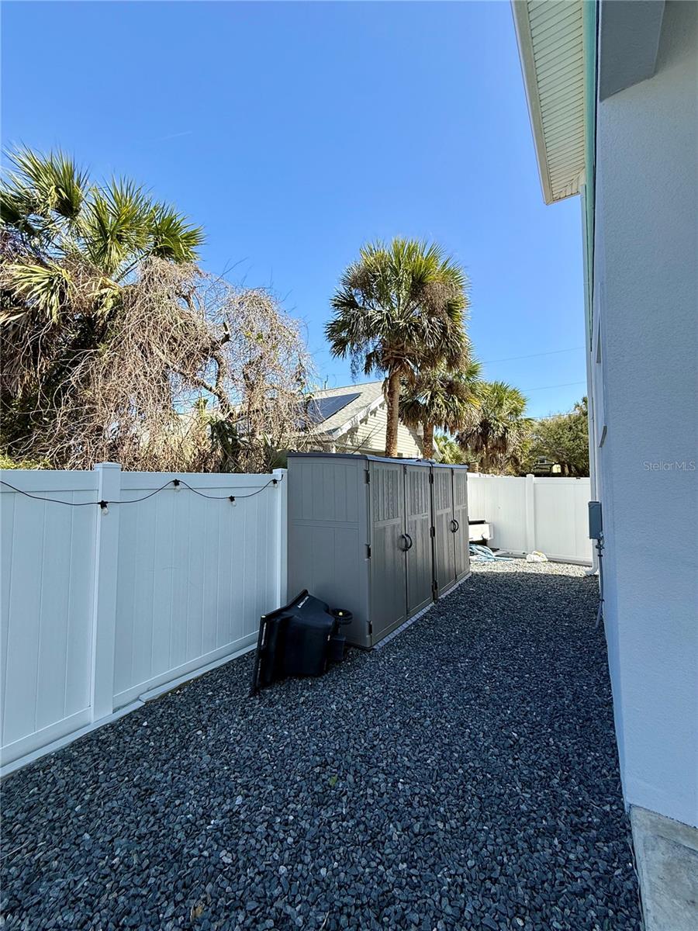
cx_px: 349
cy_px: 466
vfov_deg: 102.1
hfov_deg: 85.7
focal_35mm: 14
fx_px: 376
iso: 50
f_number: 2.2
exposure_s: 1/664
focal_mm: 2.22
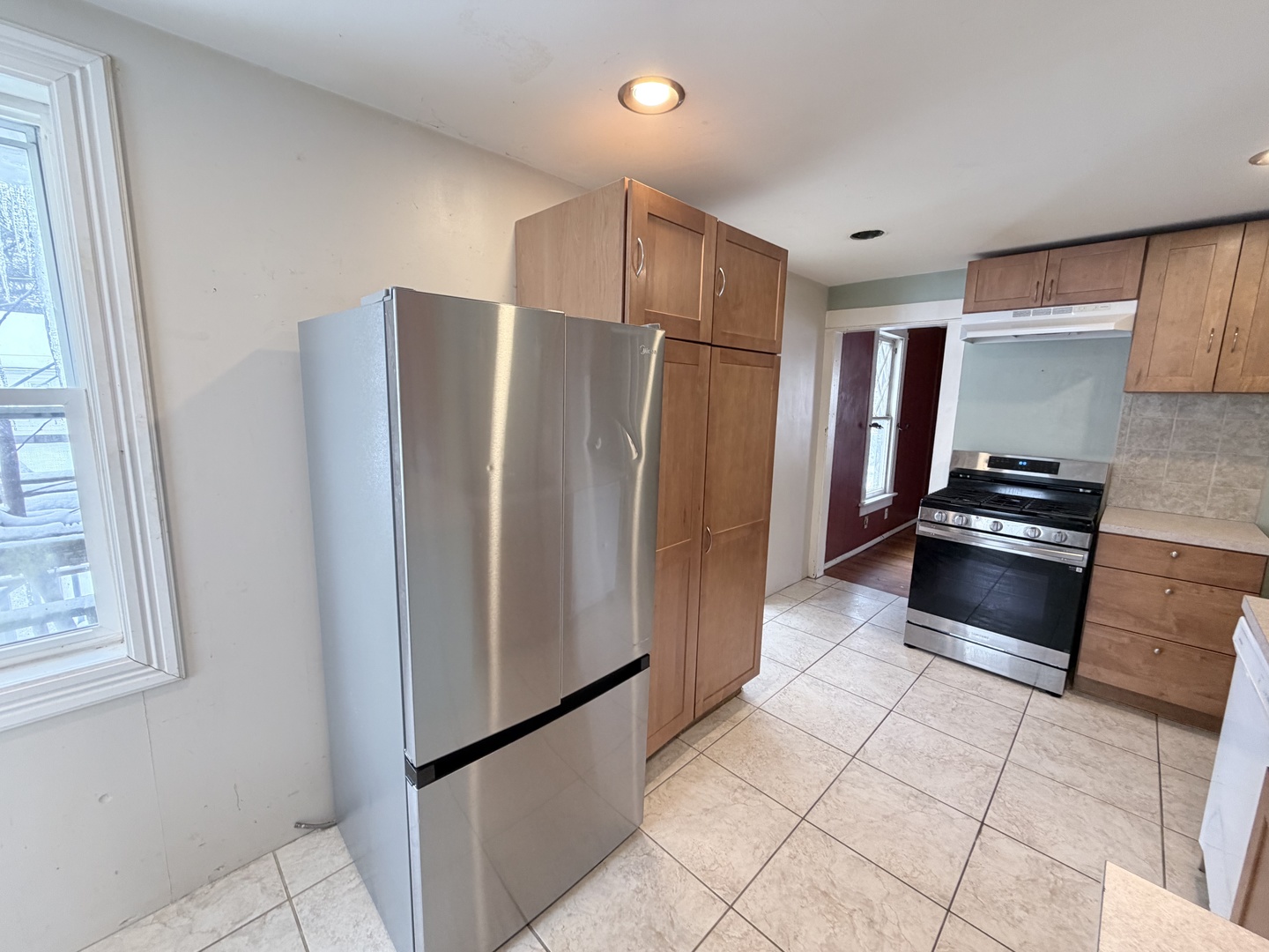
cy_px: 476
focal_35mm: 14
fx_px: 513
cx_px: 634
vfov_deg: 85.7
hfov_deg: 102.1
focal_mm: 2.22
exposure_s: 1/60
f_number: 2.2
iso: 200
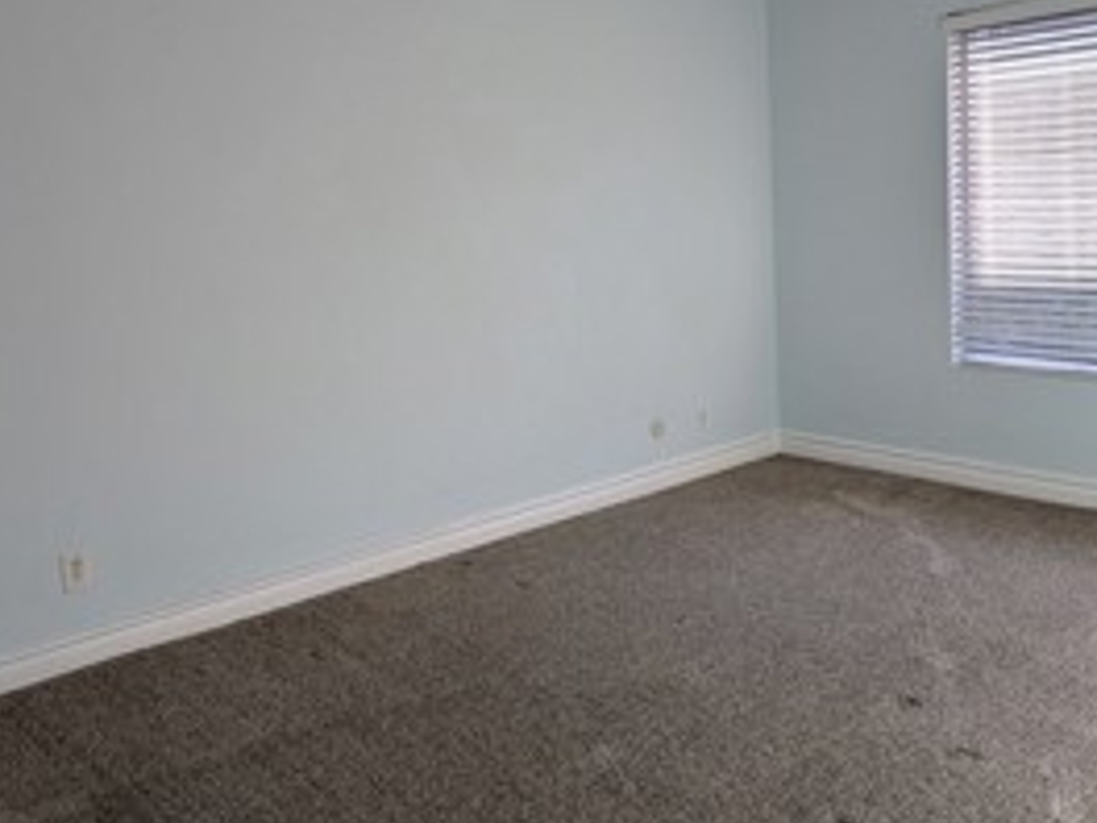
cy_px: 295
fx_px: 1077
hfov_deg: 53.1
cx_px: 382
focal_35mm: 34
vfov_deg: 41.4
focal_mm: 1.83
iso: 49
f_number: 2.2
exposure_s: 1/307
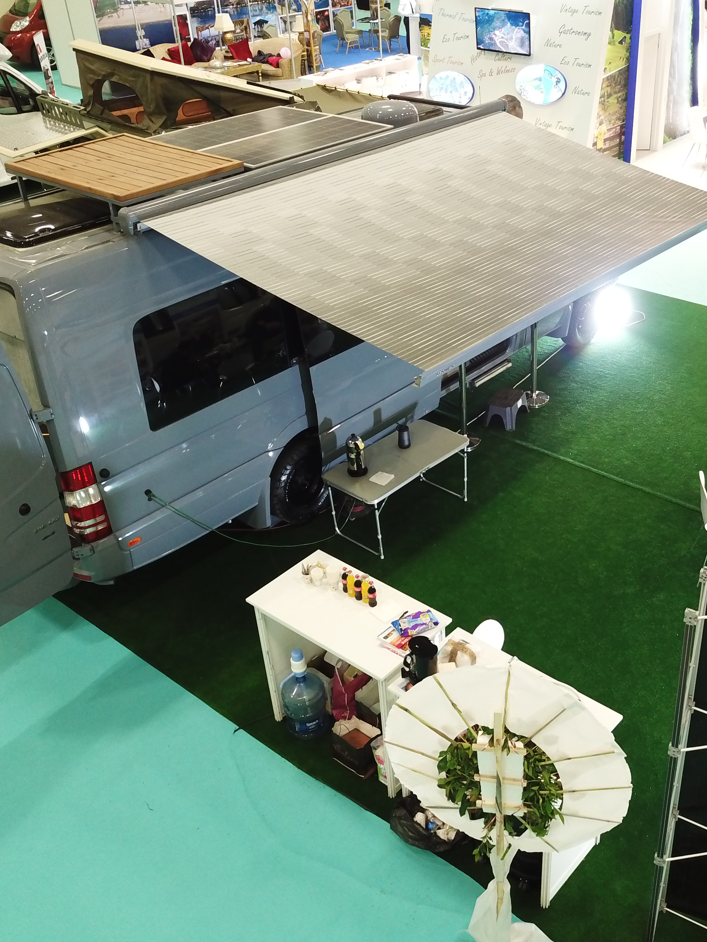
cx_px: 478
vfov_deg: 52.6
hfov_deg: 40.2
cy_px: 475
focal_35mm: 35
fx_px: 953
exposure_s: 1/25
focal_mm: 4.73
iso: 450
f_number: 2.2
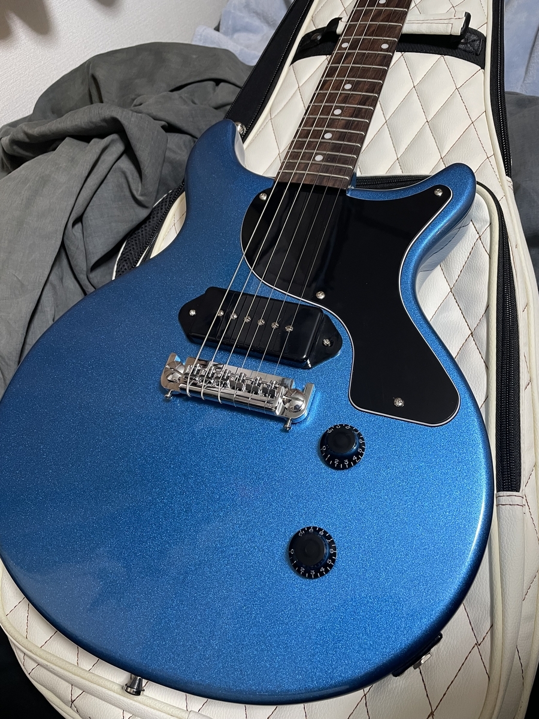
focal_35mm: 26
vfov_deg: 67.3
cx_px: 270
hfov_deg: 53.1
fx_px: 540
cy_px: 360
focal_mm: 4.2
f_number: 1.6
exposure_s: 1/50
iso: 250
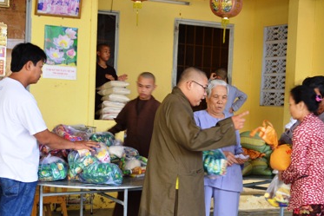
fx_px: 648
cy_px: 152
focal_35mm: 72
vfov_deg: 18.9
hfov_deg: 28.1
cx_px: 168
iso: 400
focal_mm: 28
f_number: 4.5
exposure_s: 1/25
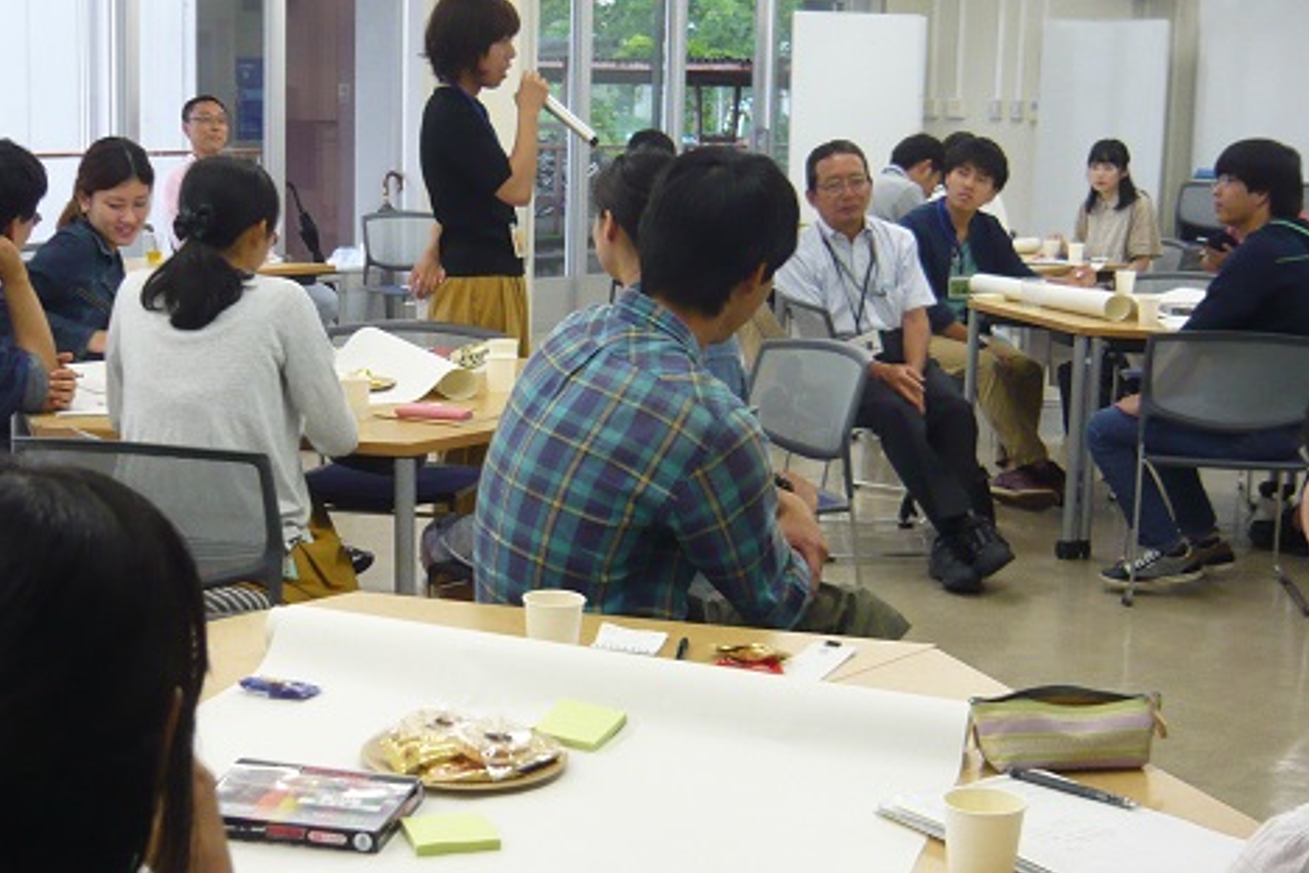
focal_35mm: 56
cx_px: 599
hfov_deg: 35.6
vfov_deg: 24.2
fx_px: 2036
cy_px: 399
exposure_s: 1/40
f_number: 3.1
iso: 200
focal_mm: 5.8
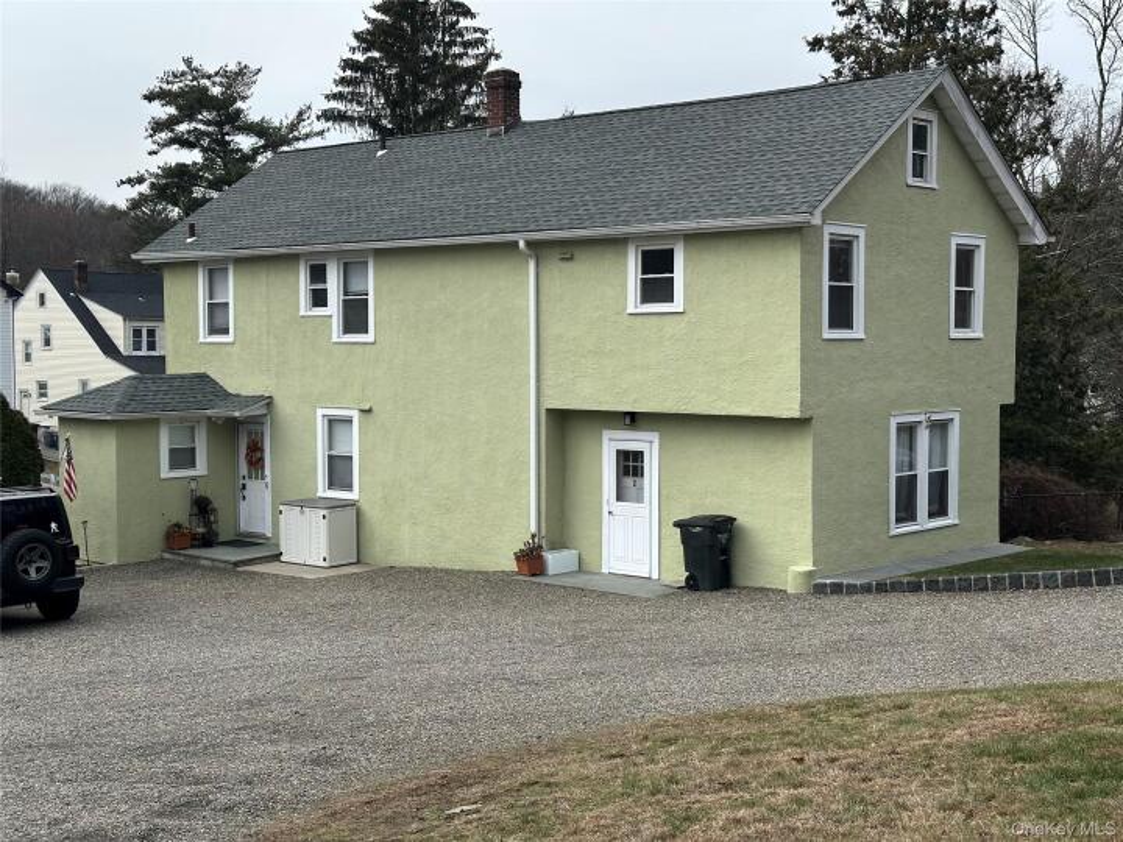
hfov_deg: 39.7
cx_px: 562
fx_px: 1557
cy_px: 421
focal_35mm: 48
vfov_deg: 30.3
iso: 64
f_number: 1.78
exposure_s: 1/1815
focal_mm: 6.86
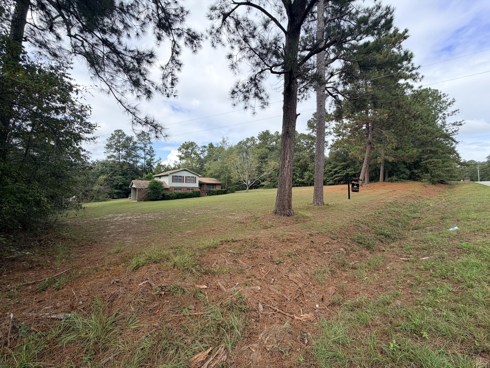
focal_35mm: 14
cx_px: 245
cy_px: 184
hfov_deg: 102.1
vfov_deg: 85.7
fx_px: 198
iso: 32
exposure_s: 1/770
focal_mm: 2.22
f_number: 2.2
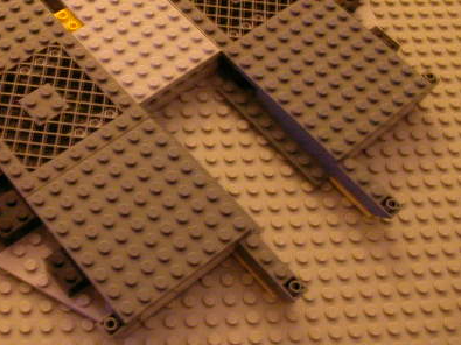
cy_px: 93
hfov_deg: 31.4
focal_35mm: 60
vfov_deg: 24.2
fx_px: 799
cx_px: 95
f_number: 2.7
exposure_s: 1
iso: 400
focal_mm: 5.6
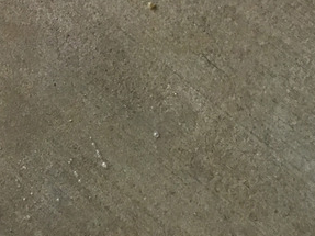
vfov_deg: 12.5
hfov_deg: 18.1
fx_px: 955
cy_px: -222
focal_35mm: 105
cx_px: -31
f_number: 2.2
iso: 200
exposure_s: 1/30
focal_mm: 4.15
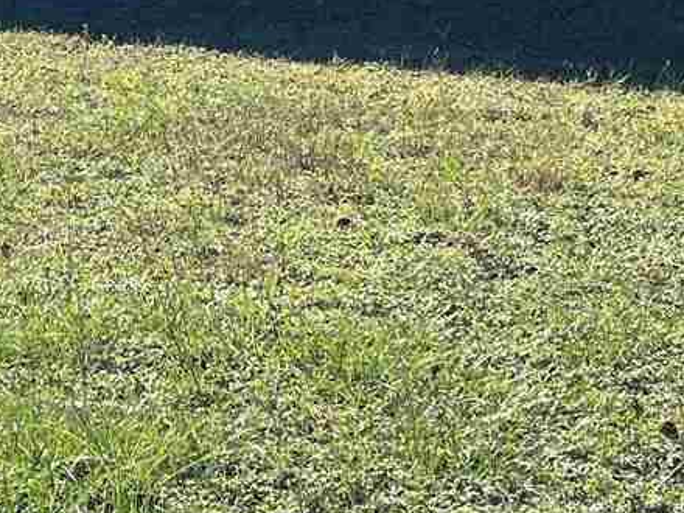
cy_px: -440
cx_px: -59
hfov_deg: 15.8
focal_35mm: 121
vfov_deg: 11.3
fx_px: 2391
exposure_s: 1/3135
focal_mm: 5.1
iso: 50
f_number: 1.6
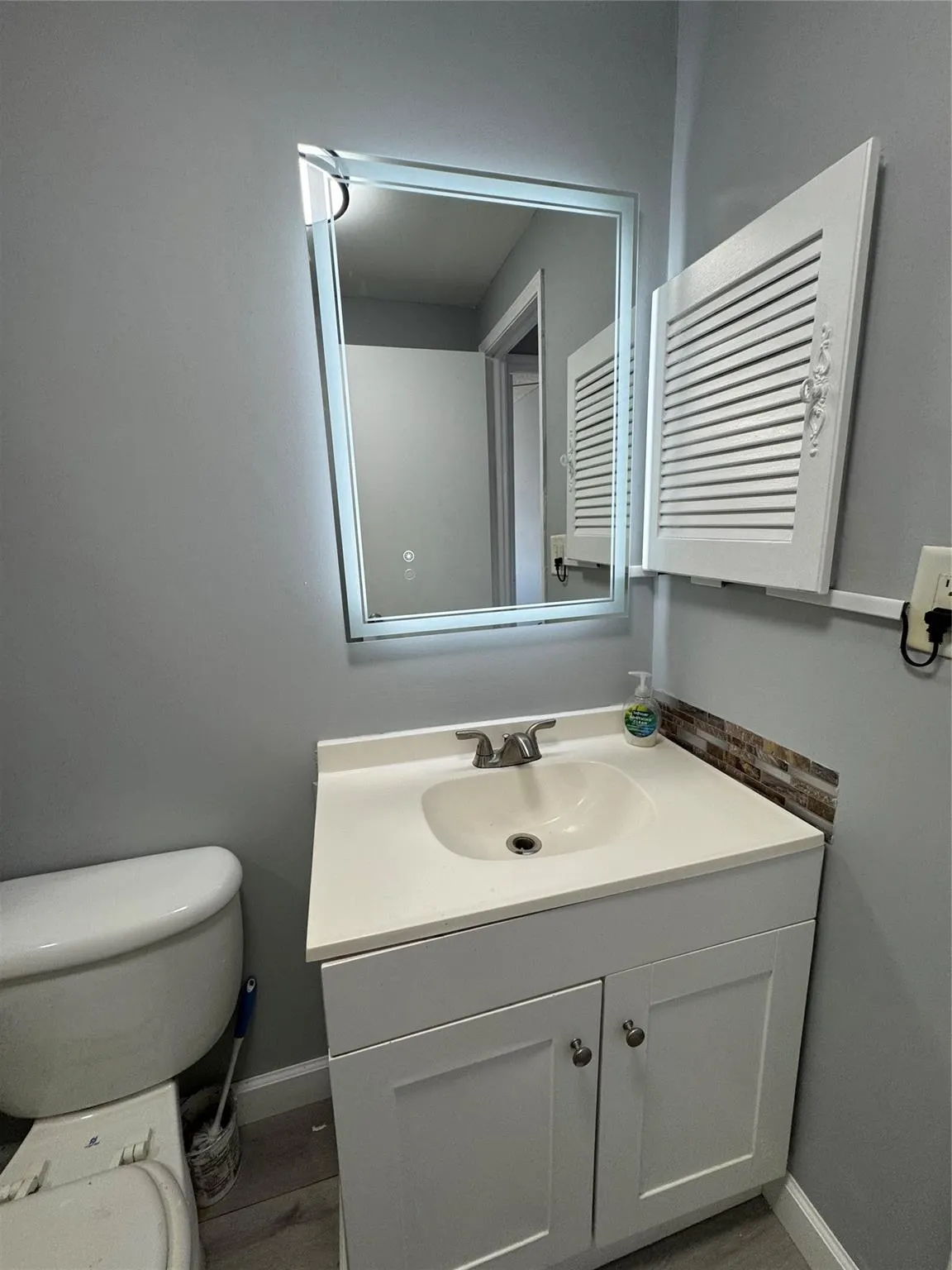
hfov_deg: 85.7
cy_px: 635
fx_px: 513
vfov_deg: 102.1
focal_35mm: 14
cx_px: 476
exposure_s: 1/120
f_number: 2.2
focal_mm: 2.22
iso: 125
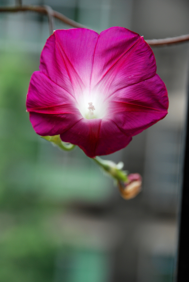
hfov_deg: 8.7
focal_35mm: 158
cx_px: 94
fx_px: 1237
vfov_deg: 13.0
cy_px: 141
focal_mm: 105
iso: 200
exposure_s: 1/125
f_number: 5.6
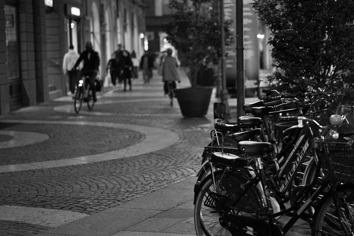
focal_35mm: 82
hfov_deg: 24.7
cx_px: 207
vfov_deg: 16.6
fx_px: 806
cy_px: 121
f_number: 1.8
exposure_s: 1/125
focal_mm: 55
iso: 400
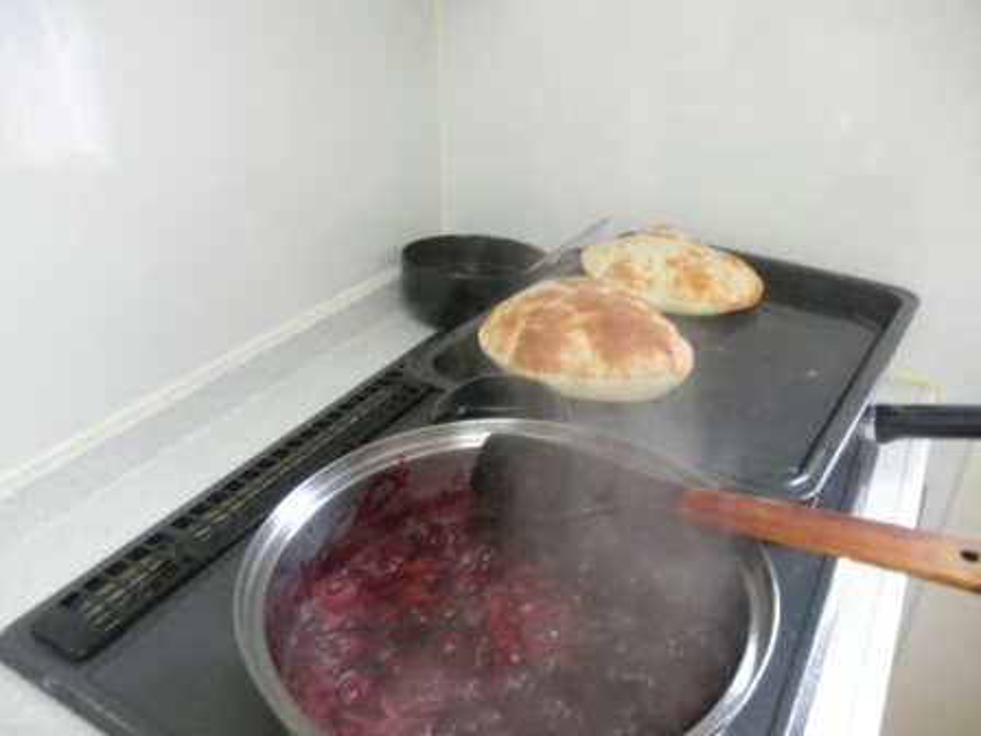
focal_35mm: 28
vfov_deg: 49.7
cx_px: 490
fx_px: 794
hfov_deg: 63.4
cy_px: 368
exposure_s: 1/10
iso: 200
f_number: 3
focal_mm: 5
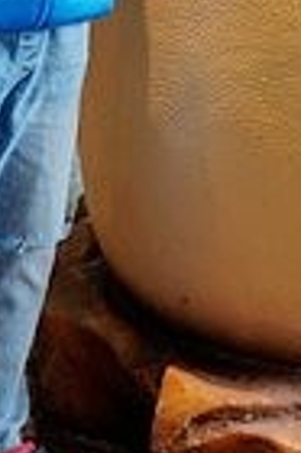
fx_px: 1295
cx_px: 159
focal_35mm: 103
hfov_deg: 13.3
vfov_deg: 17.2
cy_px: -298
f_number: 2.8
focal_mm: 9
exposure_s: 1/30
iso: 200
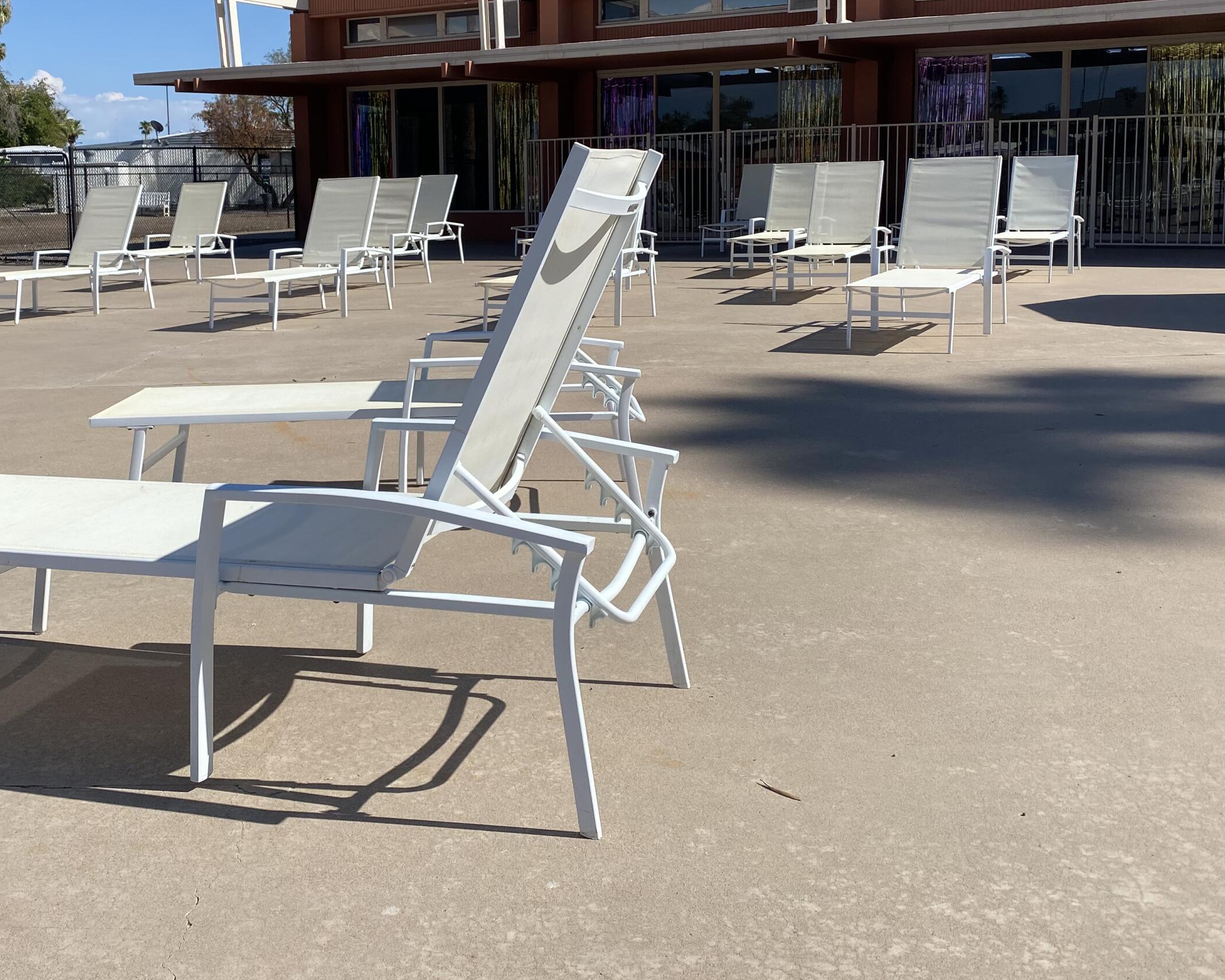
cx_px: 504
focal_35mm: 36
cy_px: 336
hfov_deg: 50.0
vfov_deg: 40.7
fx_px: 1305
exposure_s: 1/4115
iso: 32
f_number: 1.8
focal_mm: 4.25
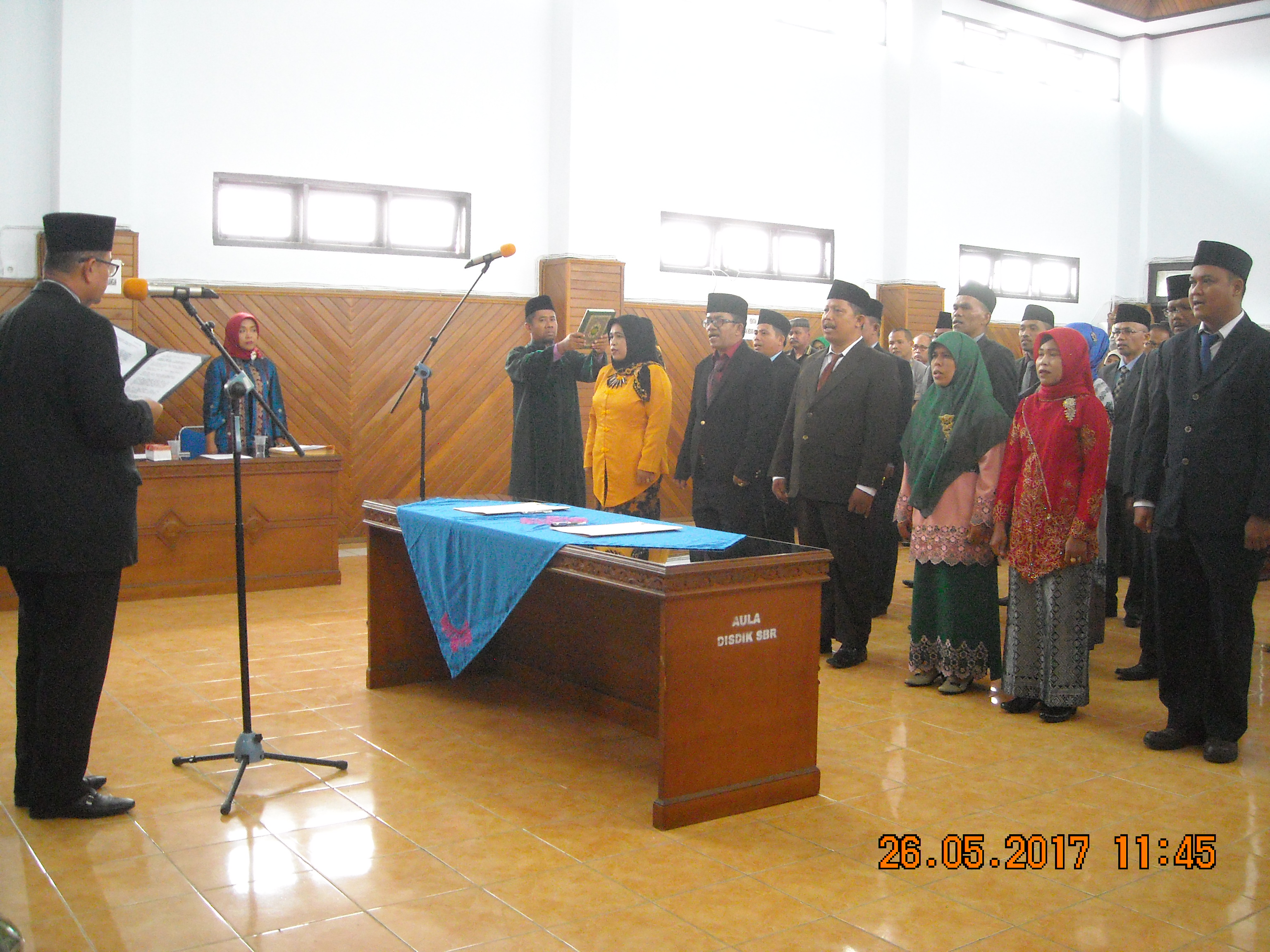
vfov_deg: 40.7
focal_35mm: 35
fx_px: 1284
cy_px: 476
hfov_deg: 52.6
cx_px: 635
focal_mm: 5.7
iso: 400
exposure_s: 1/30
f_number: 2.8
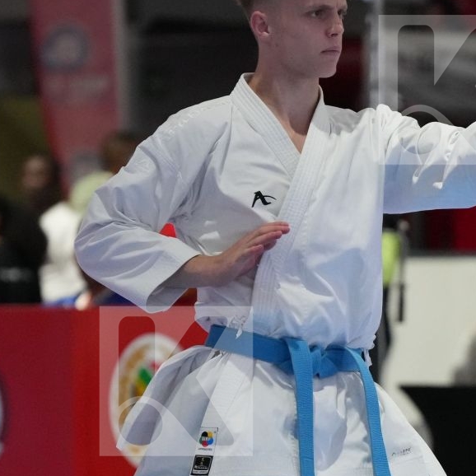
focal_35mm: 336
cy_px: 381
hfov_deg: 5.2
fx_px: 5227
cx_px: 455
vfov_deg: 5.2
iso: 6400
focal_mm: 127
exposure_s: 1/500
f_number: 2.8
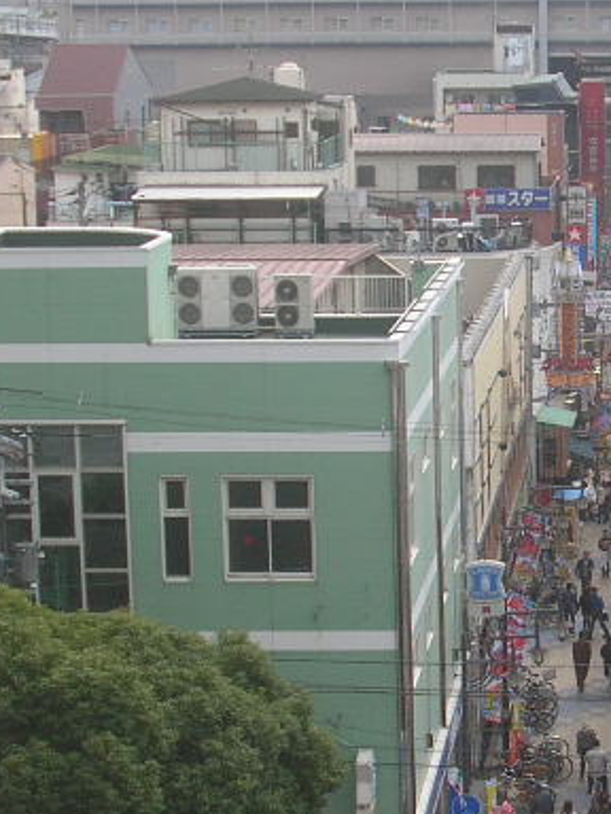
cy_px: 473
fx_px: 2636
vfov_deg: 17.6
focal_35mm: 112
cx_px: 721
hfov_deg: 12.9
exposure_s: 1/275
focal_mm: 7.1
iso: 50
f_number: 3
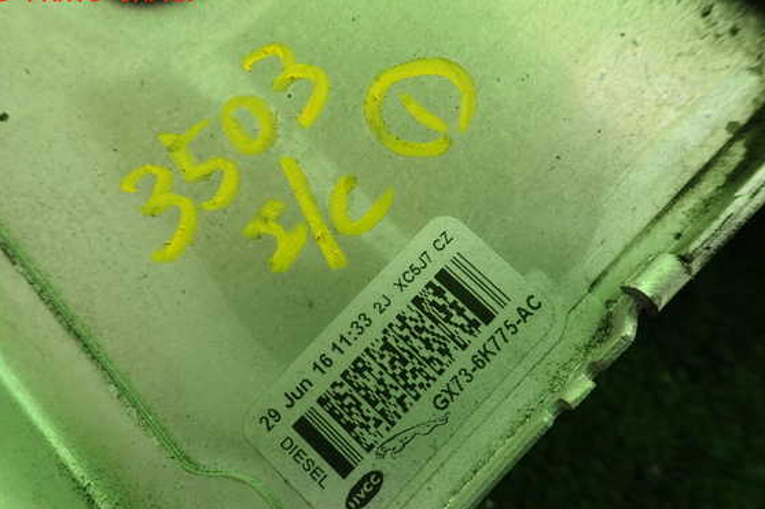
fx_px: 595
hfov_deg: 65.4
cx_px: 356
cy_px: 284
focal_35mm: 28
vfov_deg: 46.3
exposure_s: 1/125
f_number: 2.8
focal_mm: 4.5
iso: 100
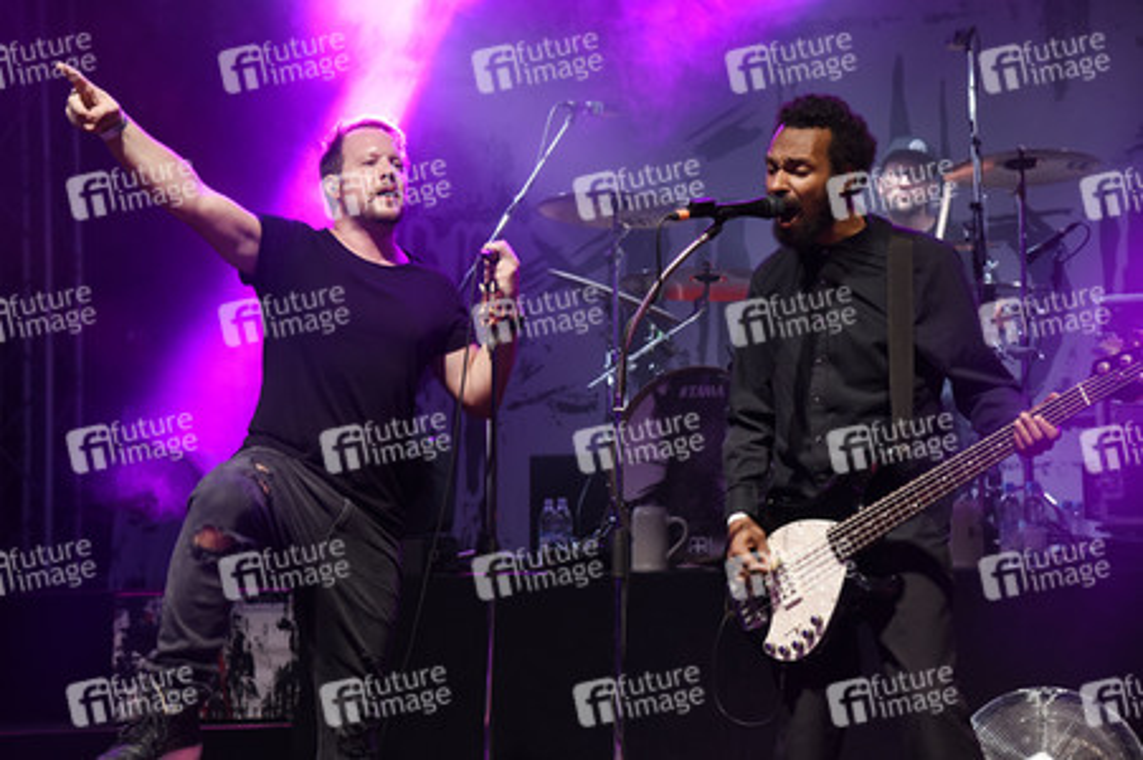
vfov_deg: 16.0
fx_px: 2697
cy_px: 380
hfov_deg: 23.9
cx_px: 572
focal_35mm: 85
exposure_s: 1/60
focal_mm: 85
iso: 2000
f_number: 6.3
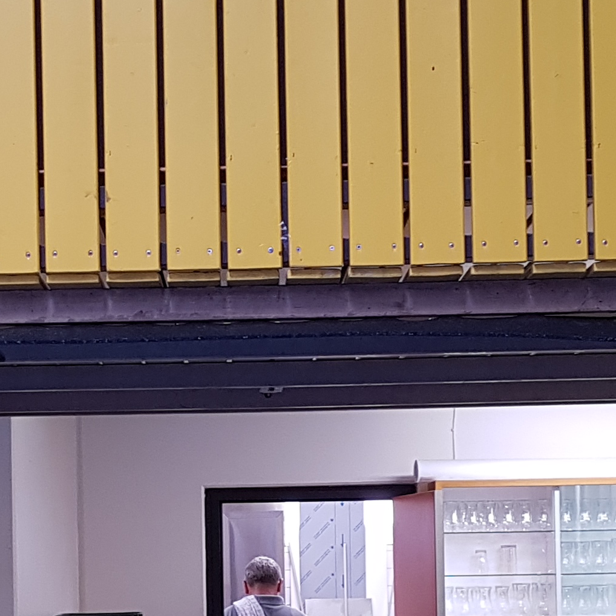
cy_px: 491
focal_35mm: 91
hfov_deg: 19.1
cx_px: 296
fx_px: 1832
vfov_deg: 18.9
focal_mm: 4.2
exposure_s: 1/50
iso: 100
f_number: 1.7
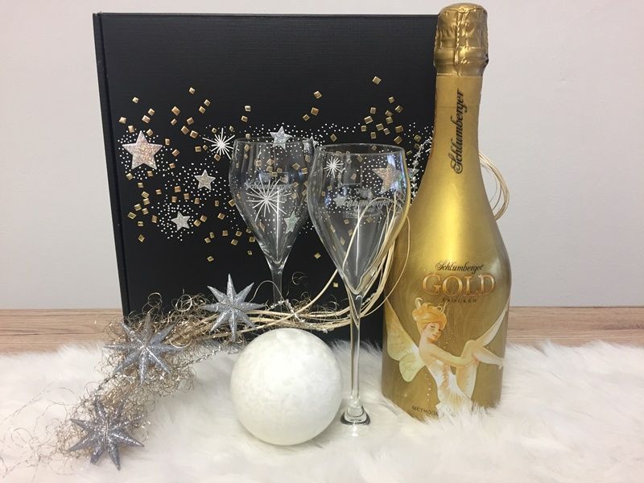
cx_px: 322
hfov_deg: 61.7
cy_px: 242
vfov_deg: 48.2
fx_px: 540
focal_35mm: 29
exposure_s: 1/33
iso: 80
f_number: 2.2
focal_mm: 4.15
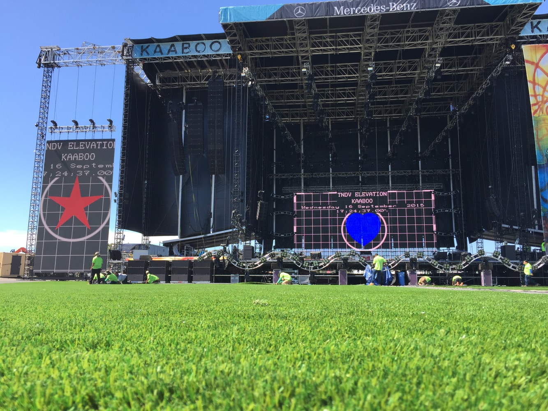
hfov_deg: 61.7
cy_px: 206
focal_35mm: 29
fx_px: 459
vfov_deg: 48.2
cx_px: 274
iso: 32
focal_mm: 4.15
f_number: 2.2
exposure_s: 1/824
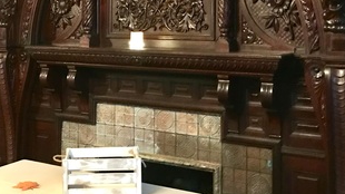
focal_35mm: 59
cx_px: 126
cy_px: 29
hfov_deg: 35.2
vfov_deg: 20.0
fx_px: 539
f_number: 1.8
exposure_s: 1/4
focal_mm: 3.99
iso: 100
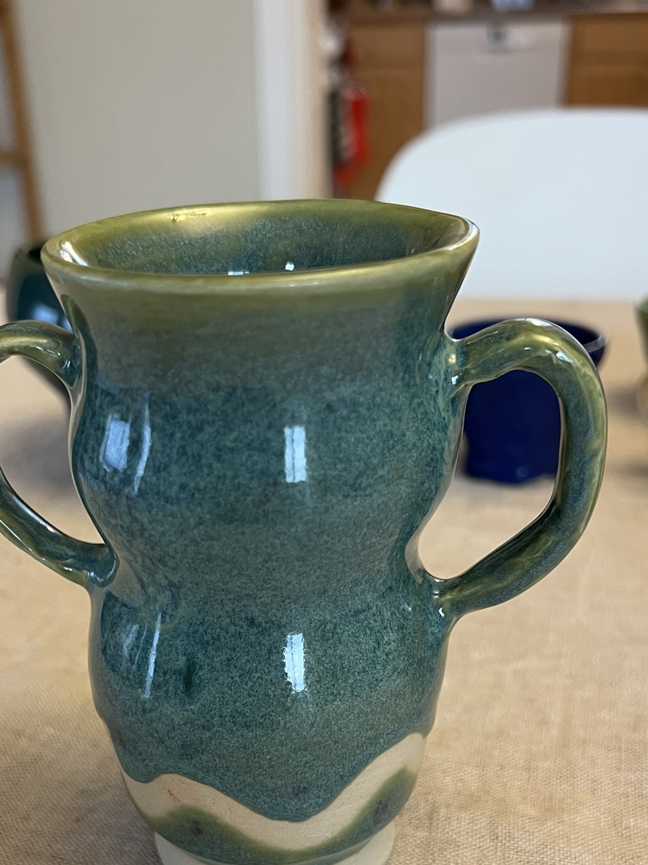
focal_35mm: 41
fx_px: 1024
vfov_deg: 44.5
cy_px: 631
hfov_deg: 35.1
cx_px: 302
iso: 160
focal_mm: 5.7
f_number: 1.5
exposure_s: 1/60
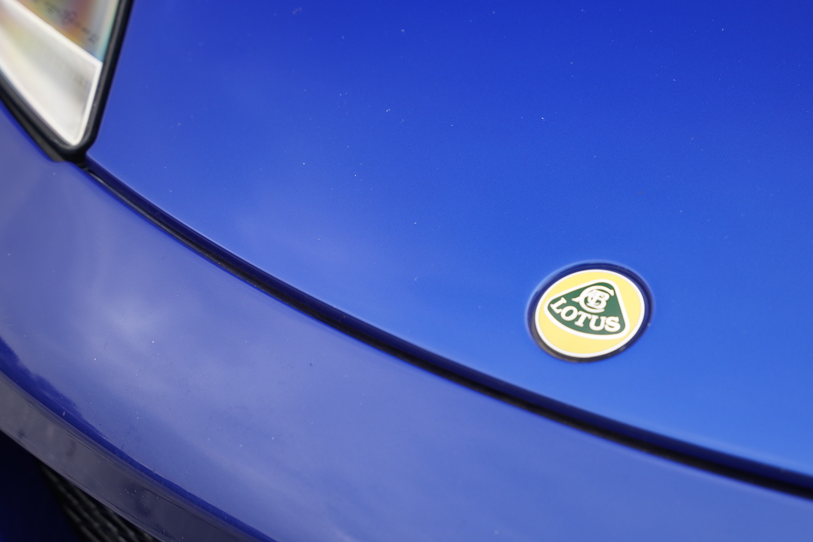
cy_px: 272
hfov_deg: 21.0
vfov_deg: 14.1
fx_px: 2190
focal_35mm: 97
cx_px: 414
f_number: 2.8
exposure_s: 1/100
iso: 100
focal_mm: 65
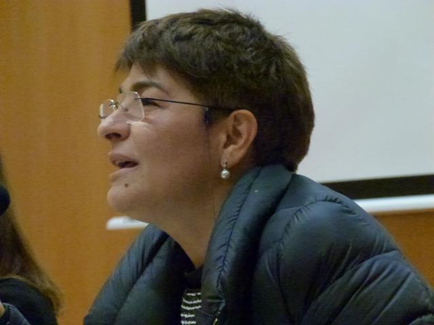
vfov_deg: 5.3
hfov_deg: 7.1
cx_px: 217
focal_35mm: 278
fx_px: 3485
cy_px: 162
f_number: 4
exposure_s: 1/30
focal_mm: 50
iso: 1600
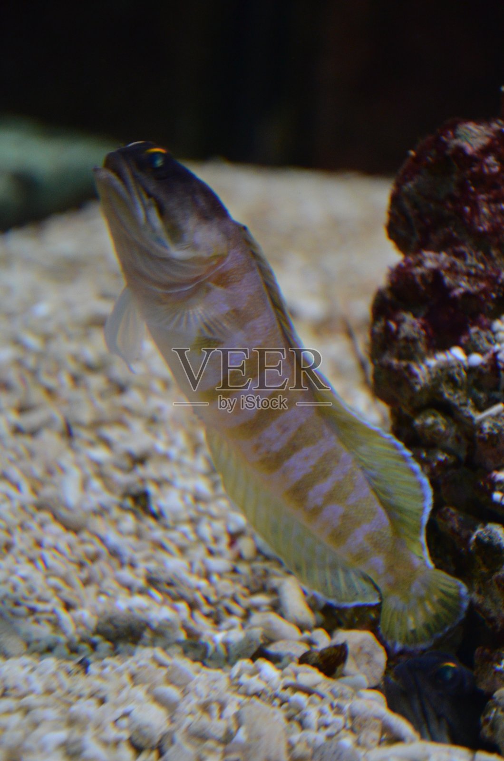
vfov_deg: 17.1
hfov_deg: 11.4
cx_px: 252
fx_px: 2531
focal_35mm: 120
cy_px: 380
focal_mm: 80
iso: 1600
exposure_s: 1/80
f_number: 5.3
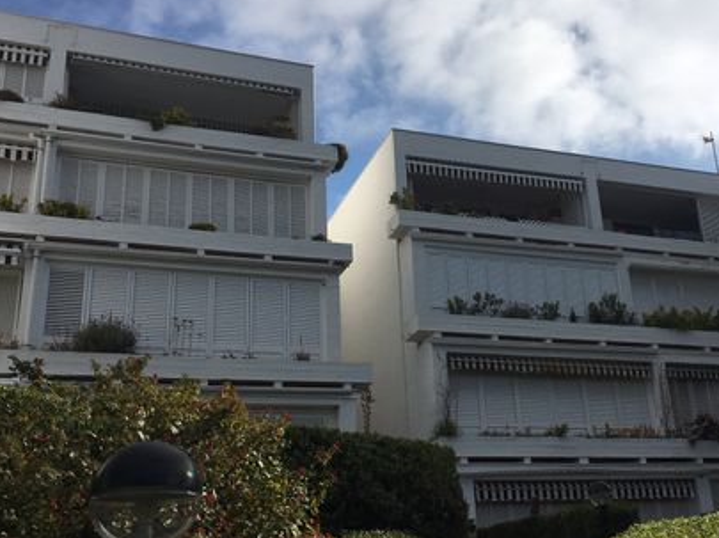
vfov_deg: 33.5
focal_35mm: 43
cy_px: 273
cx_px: 440
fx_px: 892
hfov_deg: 43.6
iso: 25
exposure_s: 1/4049
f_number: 2.2
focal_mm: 4.15
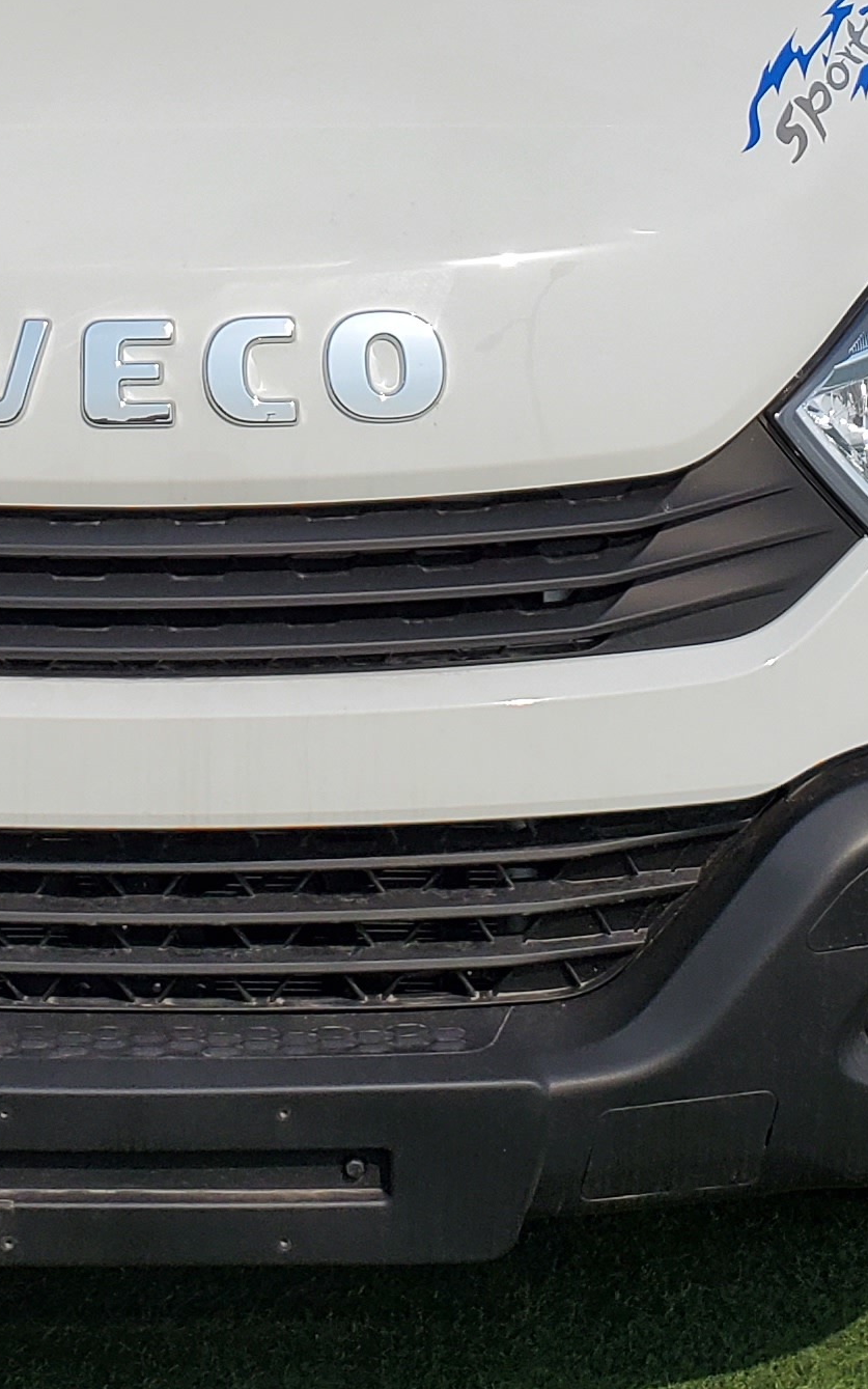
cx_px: 184
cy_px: 20
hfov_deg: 15.6
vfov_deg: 23.9
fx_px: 3141
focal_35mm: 83
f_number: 2.4
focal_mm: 4.3
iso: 50
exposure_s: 1/4360
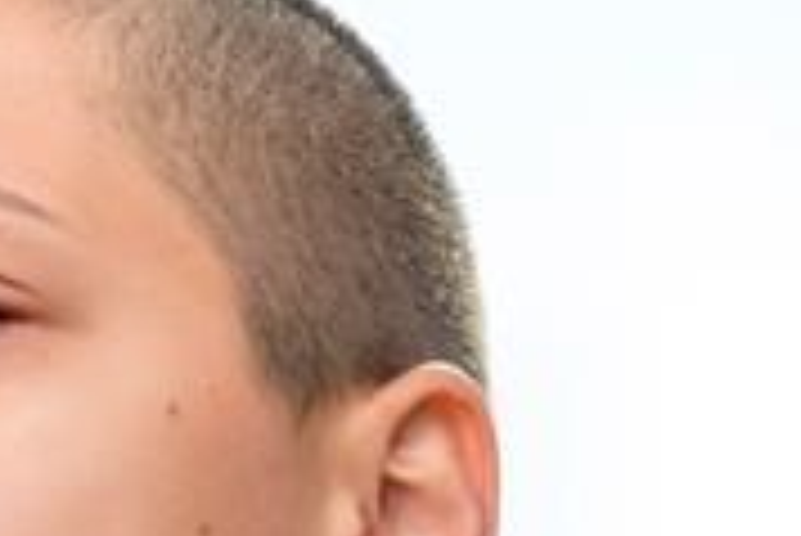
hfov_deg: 1.4
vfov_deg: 0.9
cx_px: 288
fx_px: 32488
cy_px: 813
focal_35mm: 1459
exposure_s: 1/400
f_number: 7.1
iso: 320
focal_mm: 400
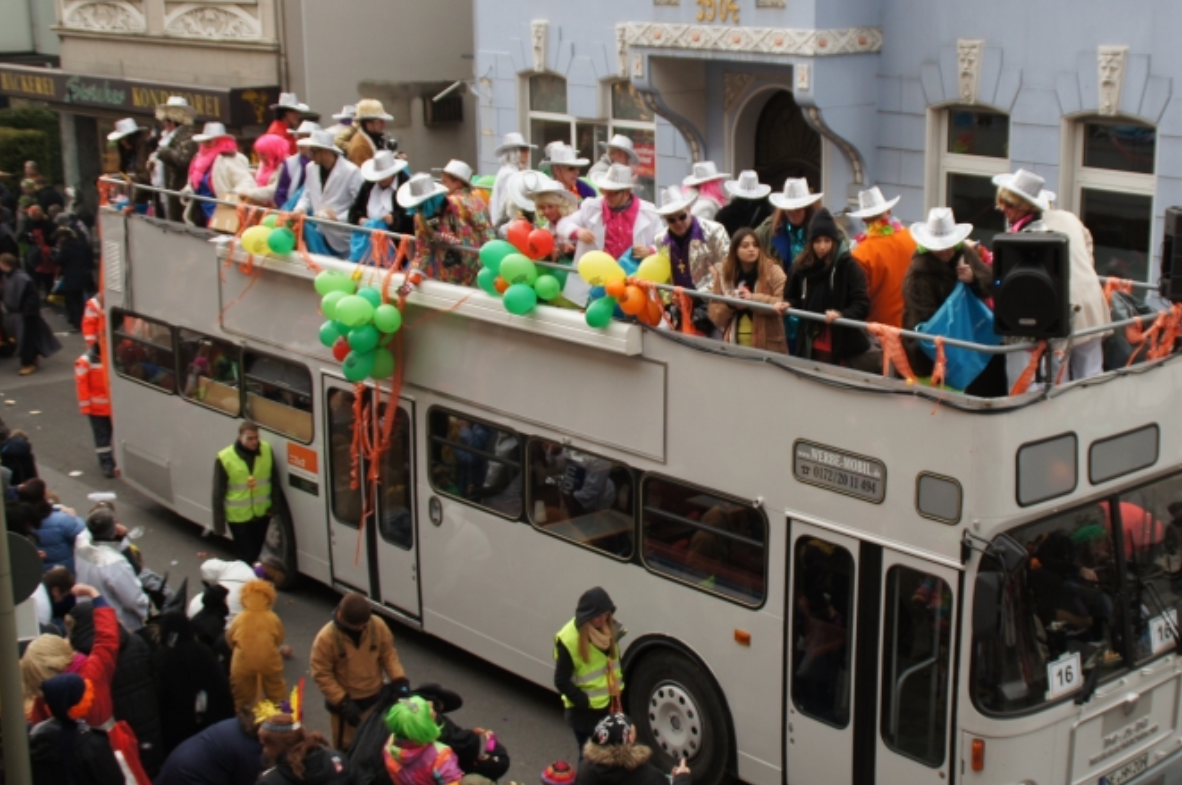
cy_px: 363
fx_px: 1607
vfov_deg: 27.4
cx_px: 758
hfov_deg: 40.0
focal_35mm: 49
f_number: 4
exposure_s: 1/40
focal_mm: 24
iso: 160
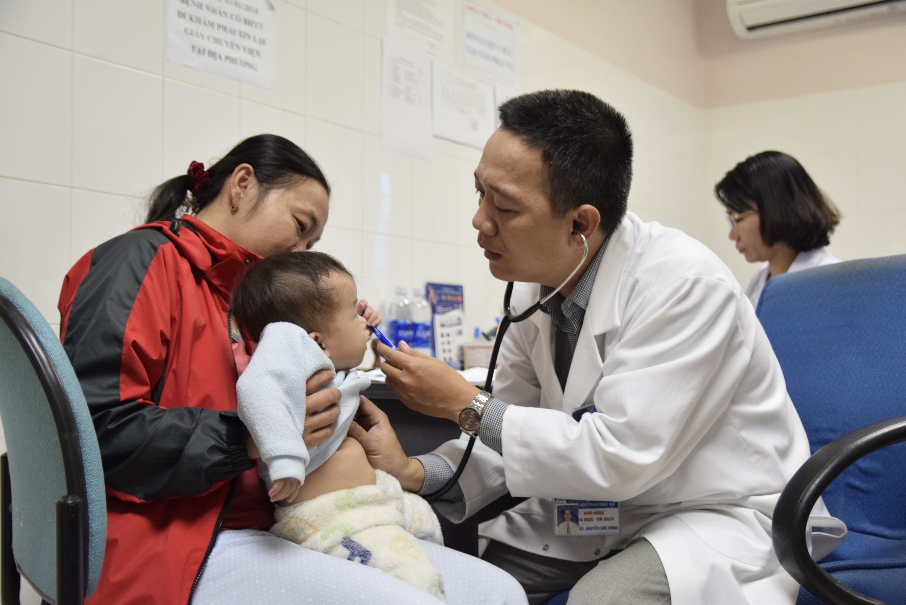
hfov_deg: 47.9
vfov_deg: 33.0
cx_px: 453
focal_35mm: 40
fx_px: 1019
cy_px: 302
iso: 800
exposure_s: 1/60
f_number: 3.3
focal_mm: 27
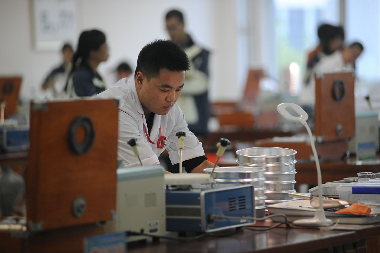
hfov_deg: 12.1
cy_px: 126
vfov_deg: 8.1
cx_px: 190
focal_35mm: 170
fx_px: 1794
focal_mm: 170
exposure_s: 1/200
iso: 1250
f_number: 2.8
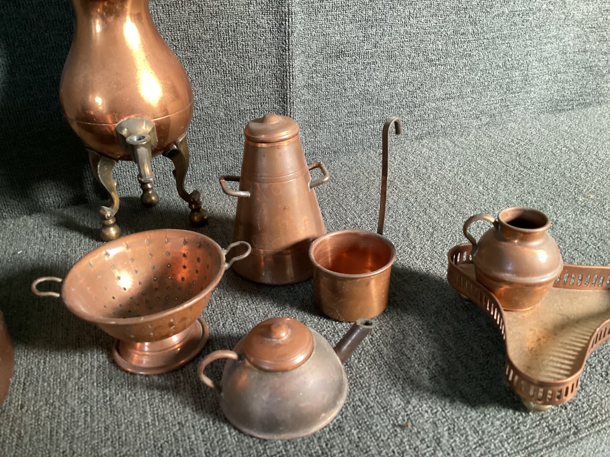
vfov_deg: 45.4
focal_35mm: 31
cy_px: 228
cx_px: 305
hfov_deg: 58.3
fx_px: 546
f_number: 2.4
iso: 320
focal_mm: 3.3
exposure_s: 1/33
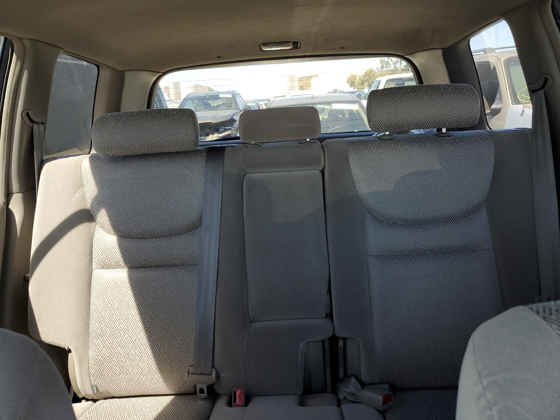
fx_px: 421
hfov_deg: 67.3
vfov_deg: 53.1
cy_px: 210
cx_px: 280
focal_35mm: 26
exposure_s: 1/227
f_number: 1.5
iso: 50
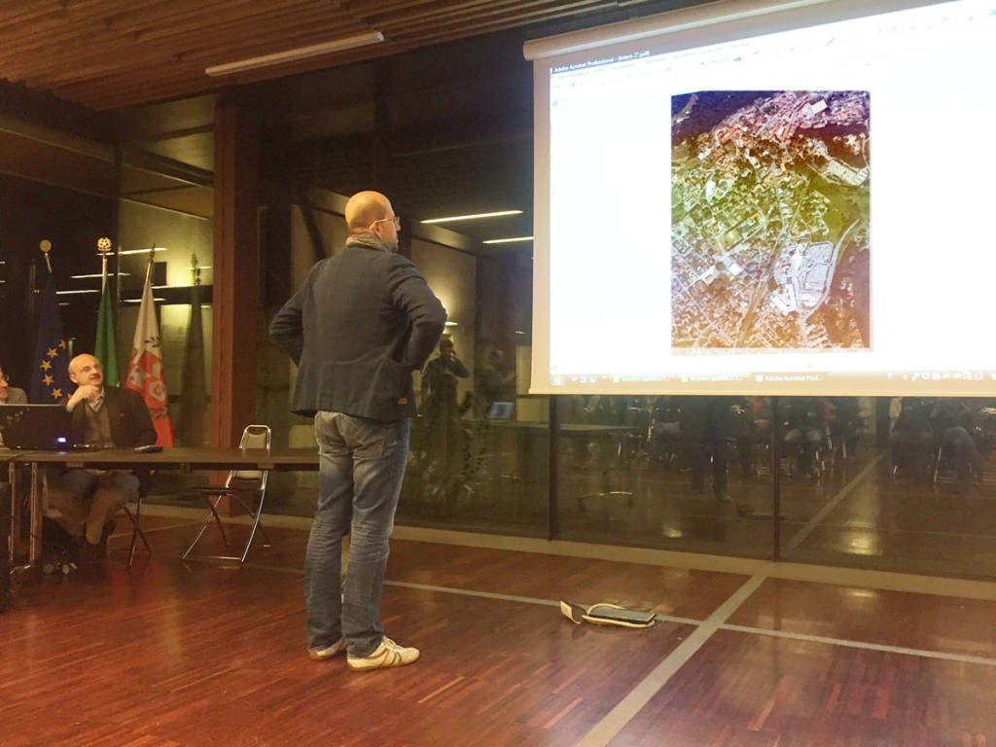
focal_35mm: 29
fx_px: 834
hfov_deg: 61.7
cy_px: 374
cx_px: 498
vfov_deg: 48.2
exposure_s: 1/33
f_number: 2.2
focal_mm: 4.15
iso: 160
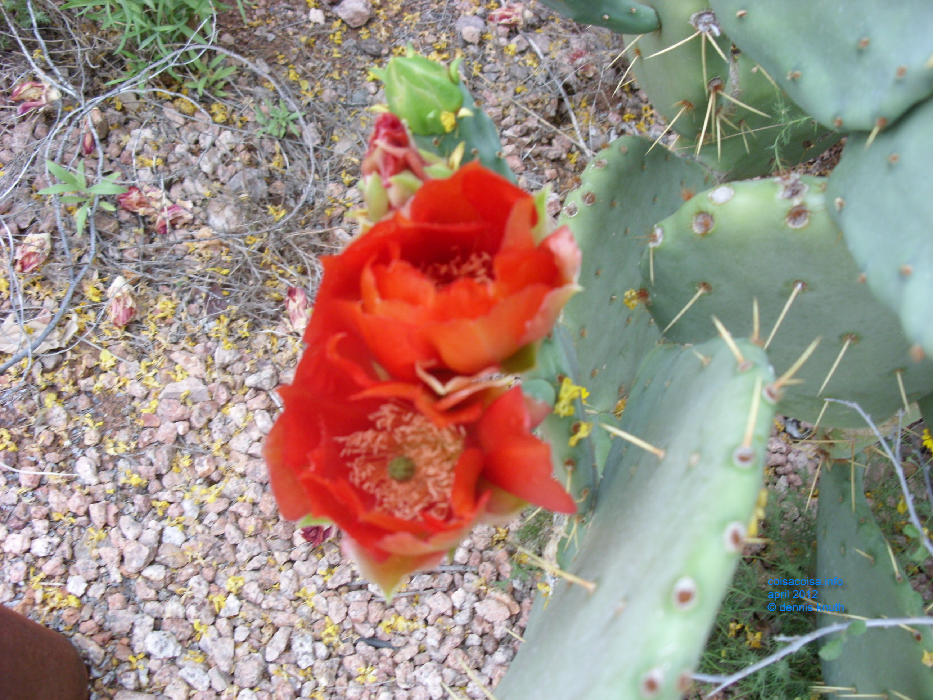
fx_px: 1024
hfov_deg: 49.0
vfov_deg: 37.7
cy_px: 350
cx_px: 466
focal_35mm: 38
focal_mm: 6.3
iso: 100
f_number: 2.8
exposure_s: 1/26
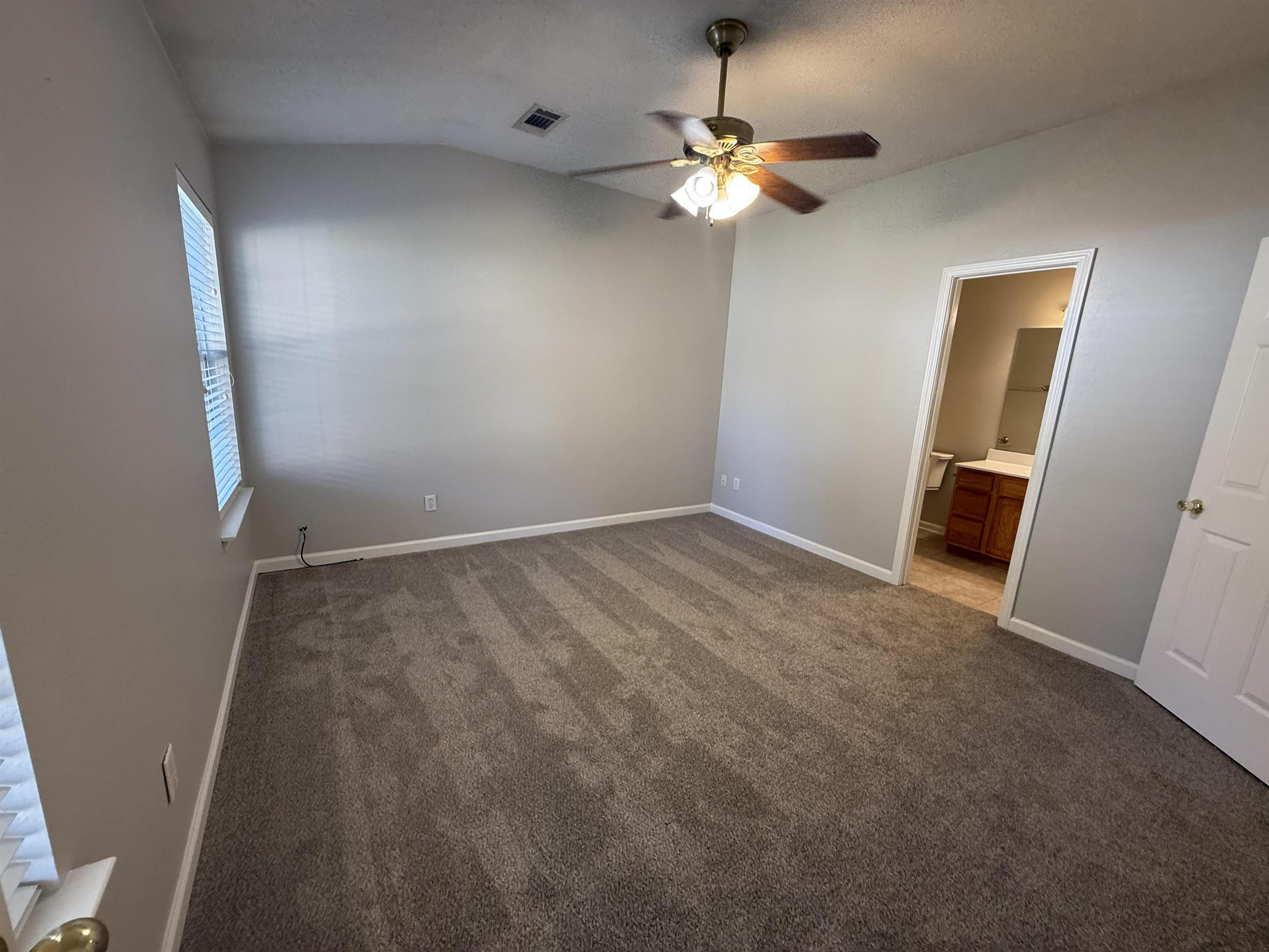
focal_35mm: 14
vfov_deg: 85.7
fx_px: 513
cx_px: 634
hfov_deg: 102.1
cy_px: 476
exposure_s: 1/60
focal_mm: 2.22
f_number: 2.2
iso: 200
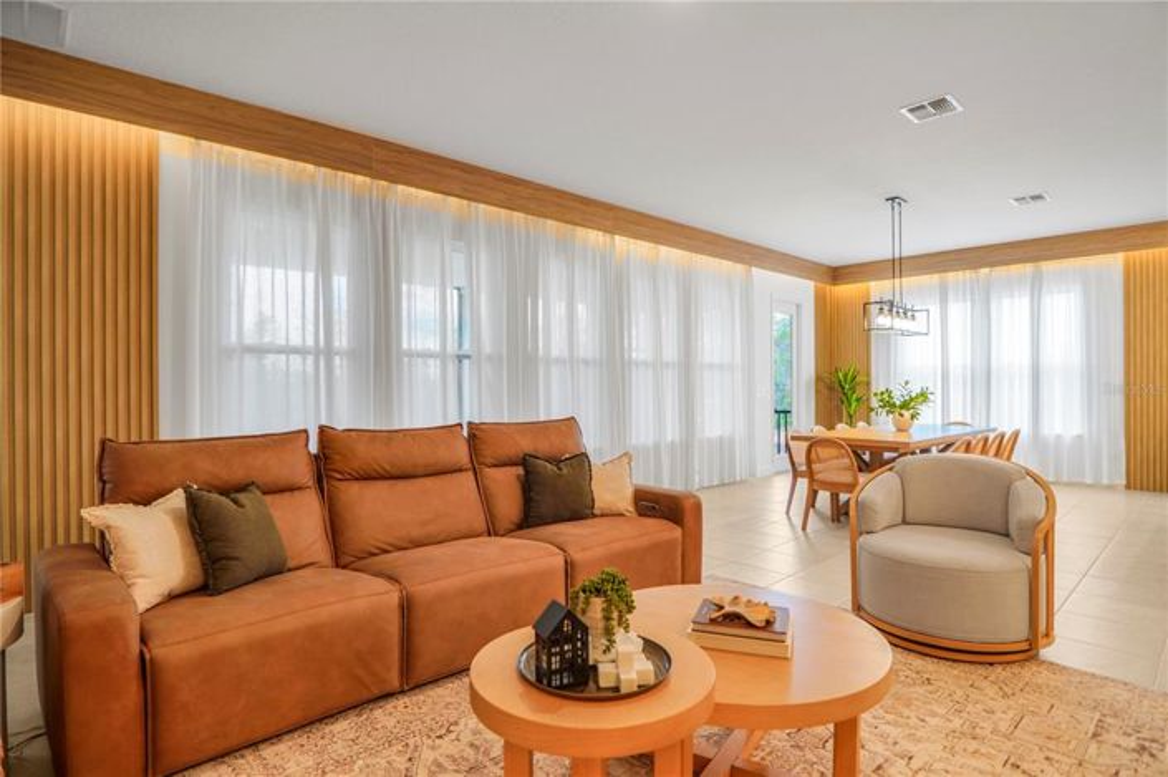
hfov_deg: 90.0
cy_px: 388
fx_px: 584
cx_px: 584
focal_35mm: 18
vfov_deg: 67.3
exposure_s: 1/30
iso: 100
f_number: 2
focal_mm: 12
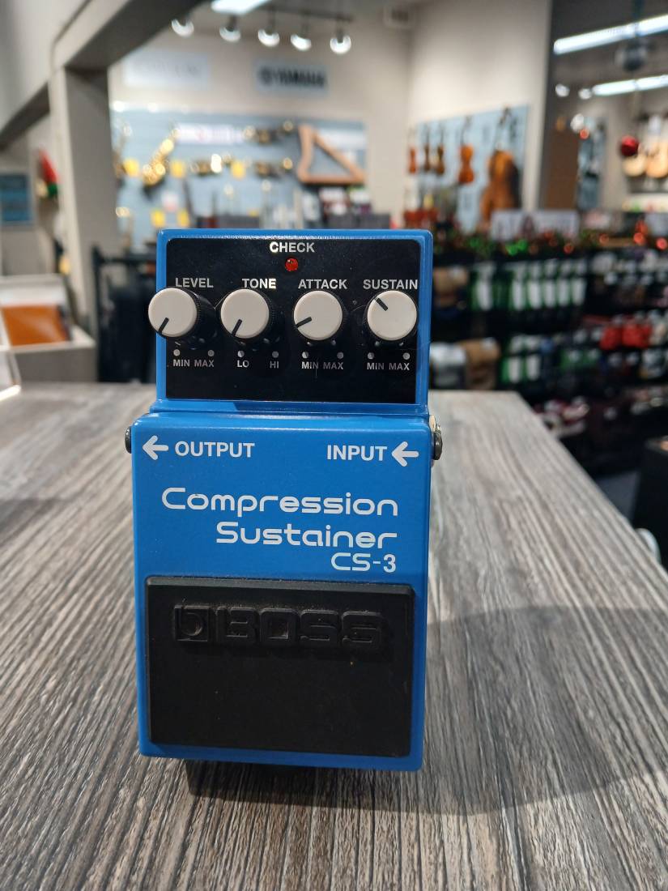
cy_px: 446
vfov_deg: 67.3
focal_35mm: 26
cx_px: 334
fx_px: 669
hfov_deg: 53.1
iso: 200
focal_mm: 3.98
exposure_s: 1/60
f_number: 1.8
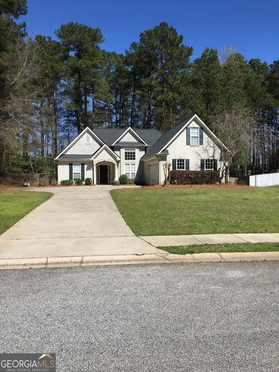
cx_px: 140
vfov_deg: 61.7
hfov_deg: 48.2
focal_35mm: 29
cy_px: 186
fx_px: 312
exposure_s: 1/1923
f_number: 2.2
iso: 25
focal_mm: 4.15
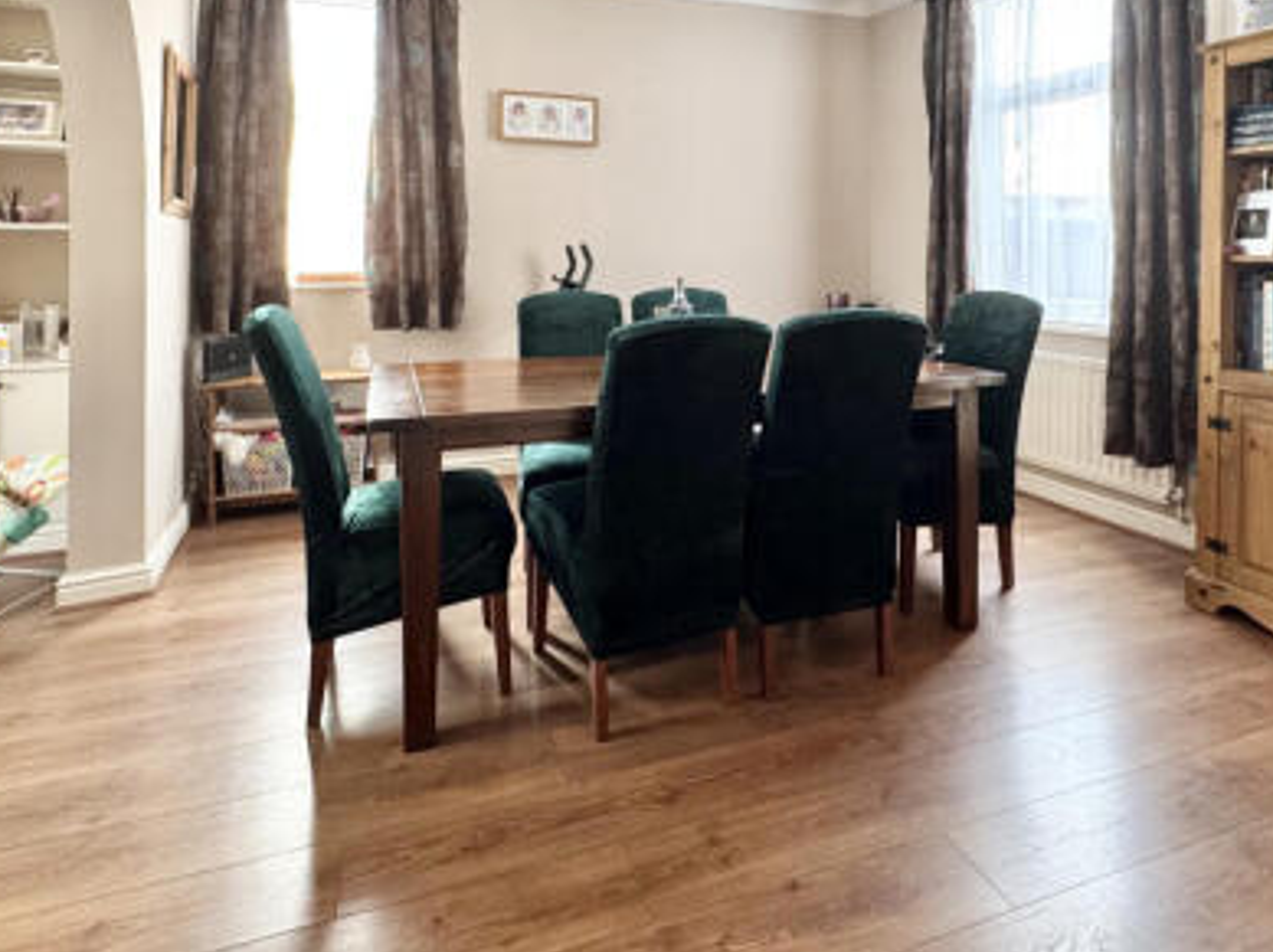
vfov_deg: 60.4
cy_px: 254
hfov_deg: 79.0
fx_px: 772
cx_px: 672
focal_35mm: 21
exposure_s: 1/87
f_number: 2.2
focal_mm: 2.22
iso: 320
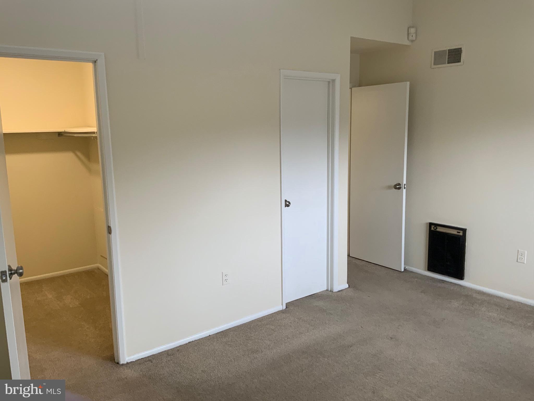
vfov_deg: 48.2
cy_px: 200
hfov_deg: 61.7
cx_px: 267
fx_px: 447
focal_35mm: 29
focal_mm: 3
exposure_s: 1/60
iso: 80
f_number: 1.8
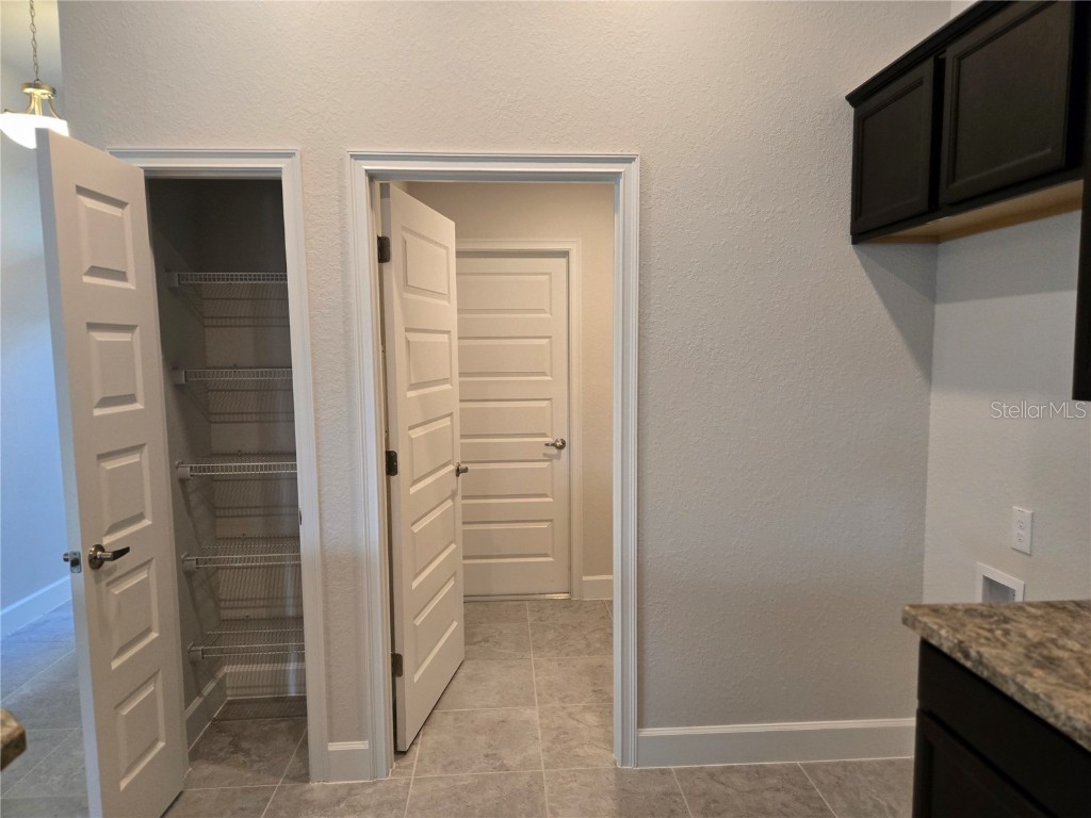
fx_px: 725
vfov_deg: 58.9
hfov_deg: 73.9
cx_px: 546
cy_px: 409
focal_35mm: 23
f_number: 1.8
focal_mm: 5.4
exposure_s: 1/240
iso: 400
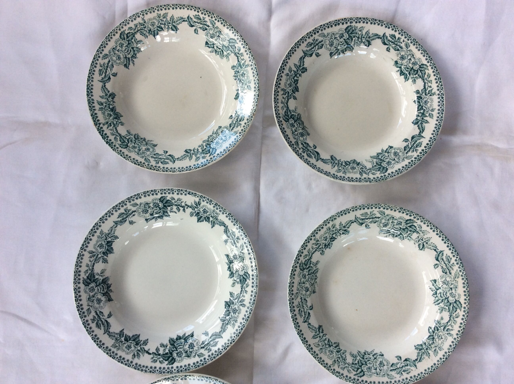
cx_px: 257
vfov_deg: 44.1
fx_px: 474
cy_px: 192
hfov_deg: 56.9
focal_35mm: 32
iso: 32
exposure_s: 1/120
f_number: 2.4
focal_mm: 3.3
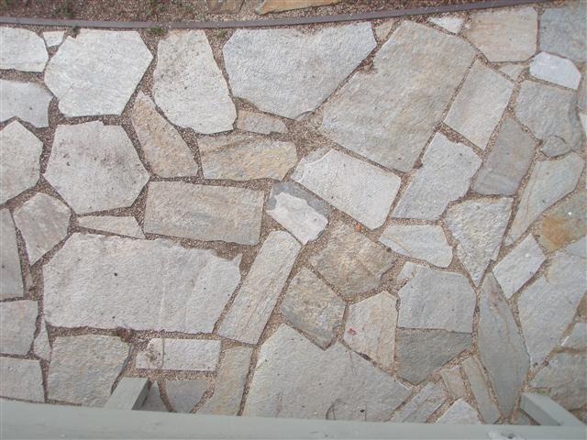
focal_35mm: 38
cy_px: 220
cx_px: 294
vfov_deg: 37.7
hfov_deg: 49.0
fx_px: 644
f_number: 3.5
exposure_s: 1/250
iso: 80
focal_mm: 6.7
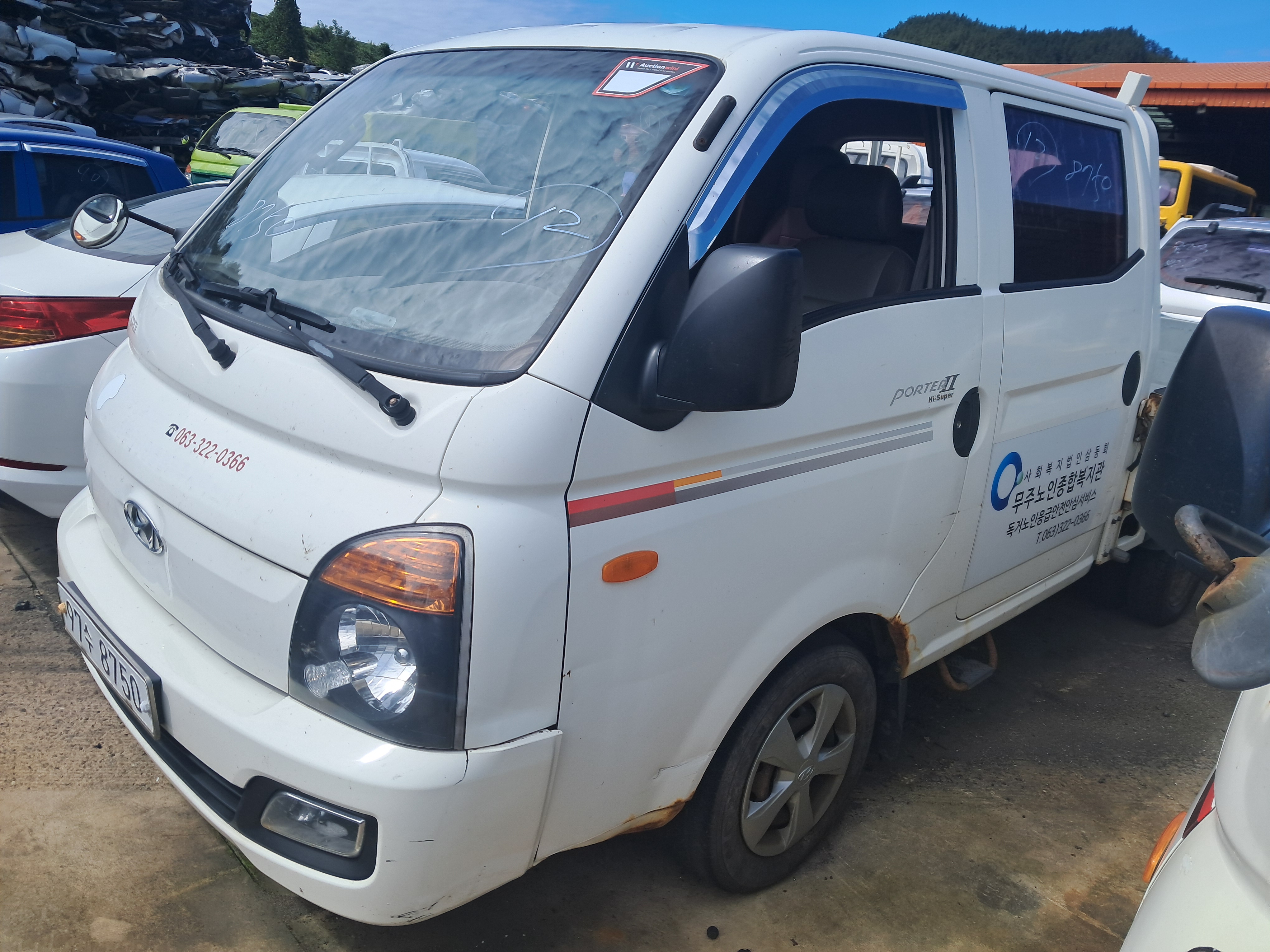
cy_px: 476
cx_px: 635
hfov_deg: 65.3
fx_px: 991
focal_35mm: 27
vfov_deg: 51.4
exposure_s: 1/1060
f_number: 1.8
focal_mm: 4
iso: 50
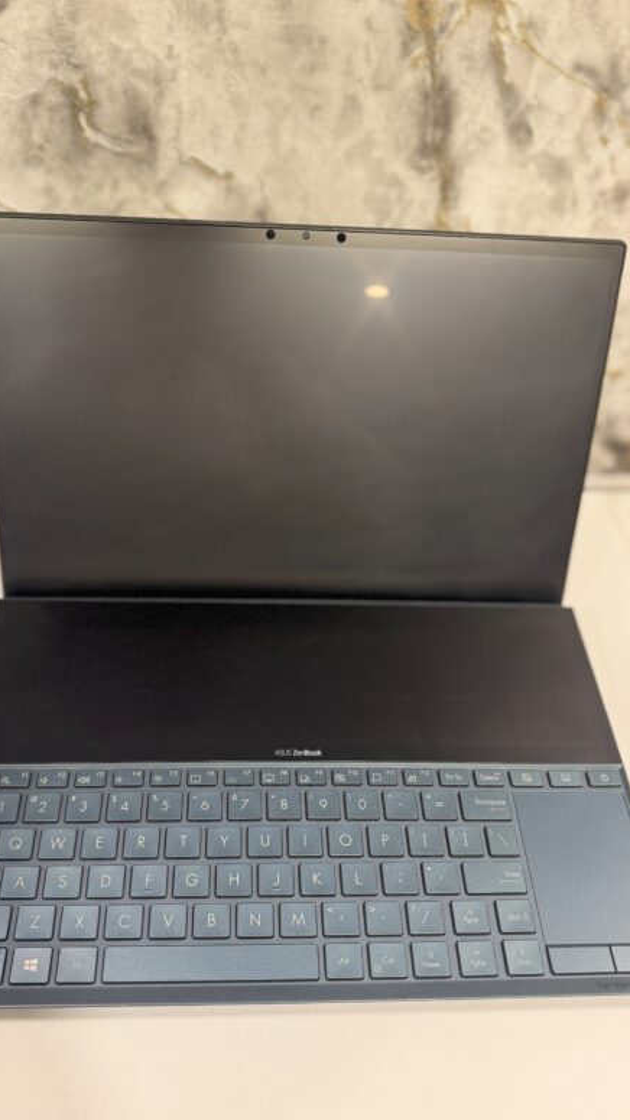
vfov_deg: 69.8
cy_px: 577
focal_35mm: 27
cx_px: 289
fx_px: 802
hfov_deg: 42.9
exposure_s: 1/50
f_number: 1.78
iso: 200
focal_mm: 6.76
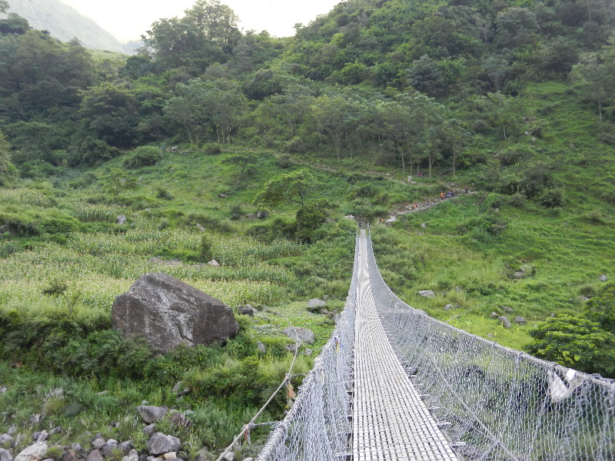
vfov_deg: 37.7
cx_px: 308
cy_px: 230
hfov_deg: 49.0
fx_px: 675
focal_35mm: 38
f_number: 4
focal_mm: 6.9
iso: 160
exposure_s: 1/80
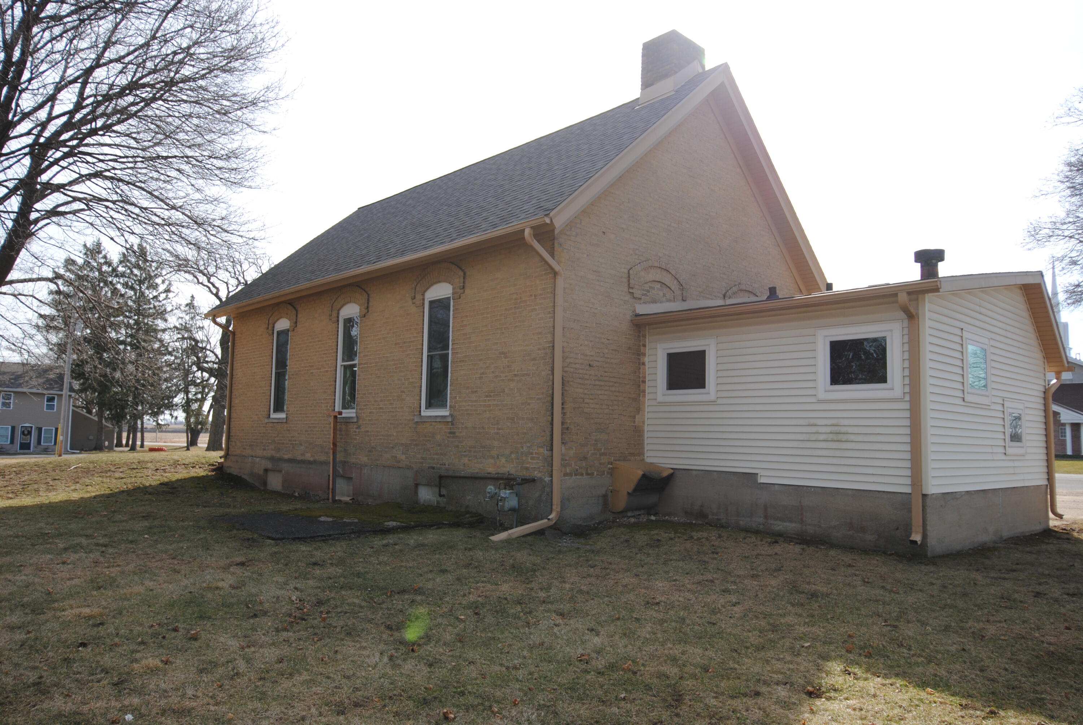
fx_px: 768
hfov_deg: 70.4
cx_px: 542
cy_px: 362
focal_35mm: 26
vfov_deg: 50.5
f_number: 5.6
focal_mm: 17
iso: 100
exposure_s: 1/200
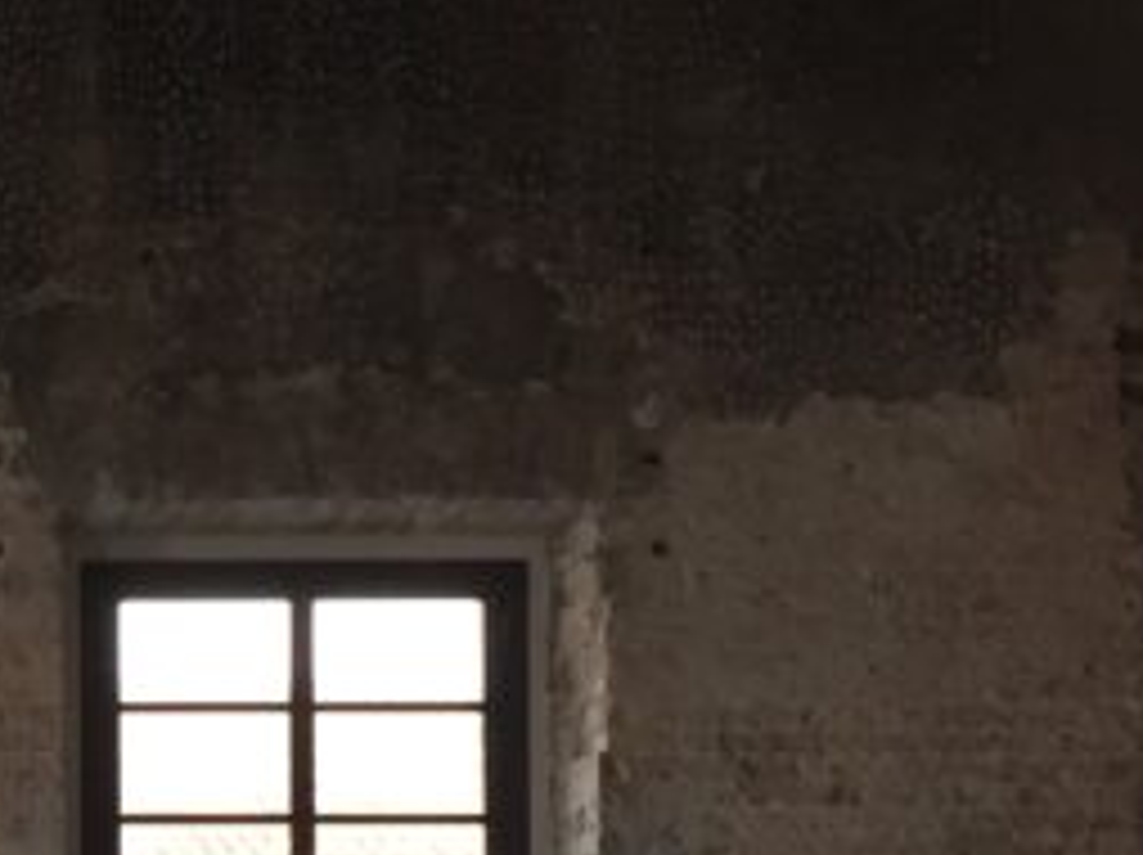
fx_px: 3860
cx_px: -608
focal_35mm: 117
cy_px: 932
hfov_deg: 15.5
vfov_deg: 12.4
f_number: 2.2
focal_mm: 4.15
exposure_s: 1/33
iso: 50
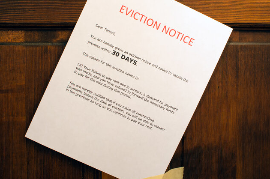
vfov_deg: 20.3
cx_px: 129
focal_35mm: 67
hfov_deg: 30.3
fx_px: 499
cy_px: 75
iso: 100
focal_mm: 35
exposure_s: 1.6
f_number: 11
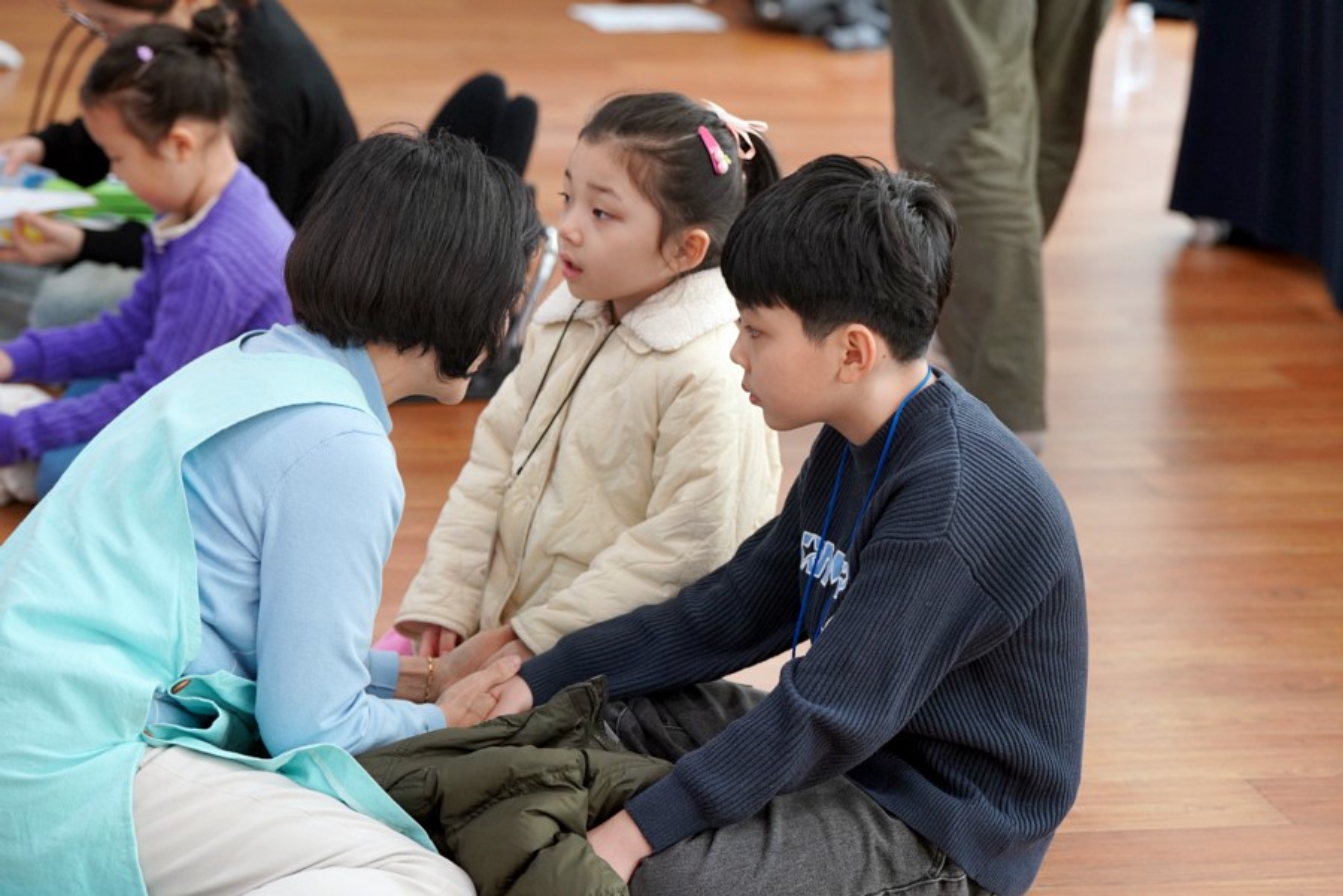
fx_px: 3842
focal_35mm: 103
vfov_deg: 13.3
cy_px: 448
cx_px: 672
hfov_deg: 19.8
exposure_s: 1/160
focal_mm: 103
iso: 1250
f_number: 4
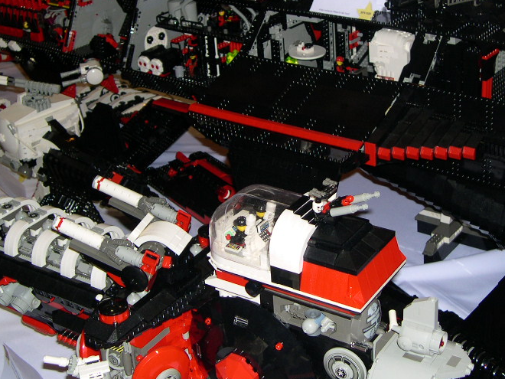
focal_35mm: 59
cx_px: 309
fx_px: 861
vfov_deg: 24.8
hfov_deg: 32.6
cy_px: 144
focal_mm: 8
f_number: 2.8
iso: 100
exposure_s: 1/60
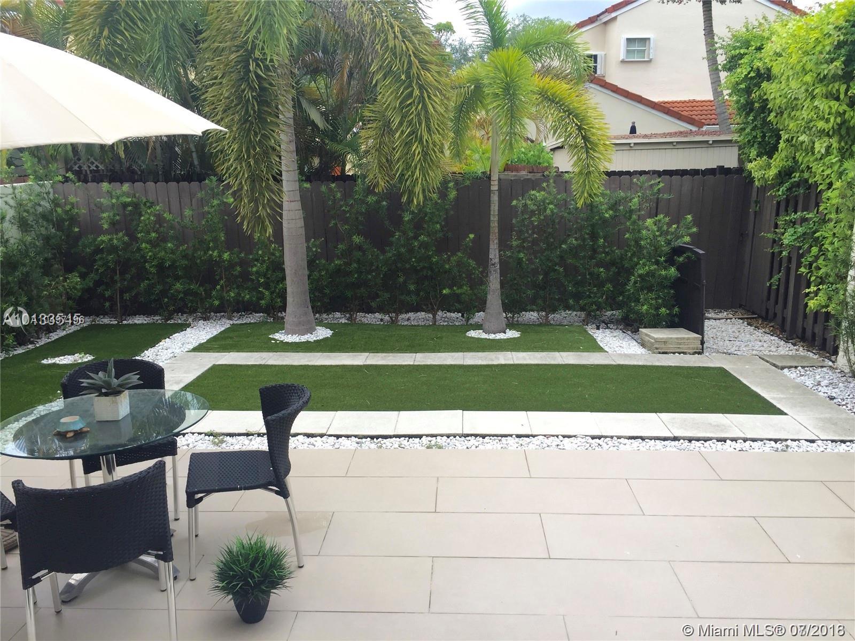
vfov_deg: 48.2
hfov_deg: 61.7
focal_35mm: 29
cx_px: 428
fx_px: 716
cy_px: 320
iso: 32
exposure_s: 1/618
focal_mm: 4.15
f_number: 2.2
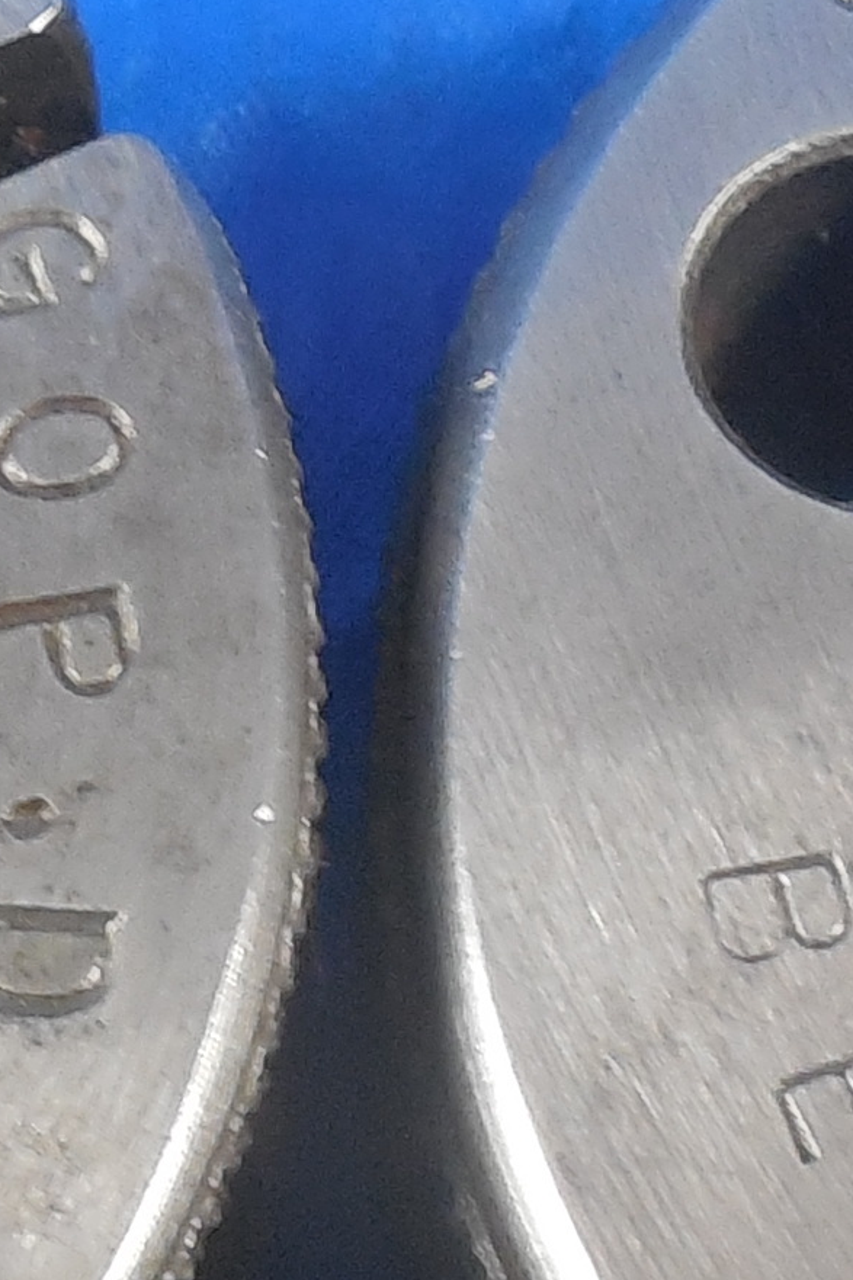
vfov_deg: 15.1
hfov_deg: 10.1
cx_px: 286
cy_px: 793
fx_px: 4835
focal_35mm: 136
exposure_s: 1/30
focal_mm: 4.5
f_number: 3.3
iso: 360
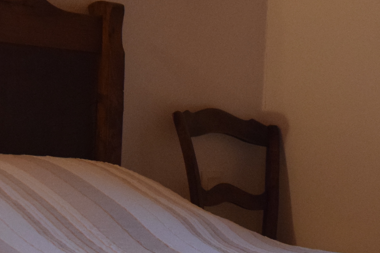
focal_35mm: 117
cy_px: 117
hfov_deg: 17.5
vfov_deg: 11.7
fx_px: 1233
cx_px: 146
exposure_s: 1/60
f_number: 3.8
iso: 1800
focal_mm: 21
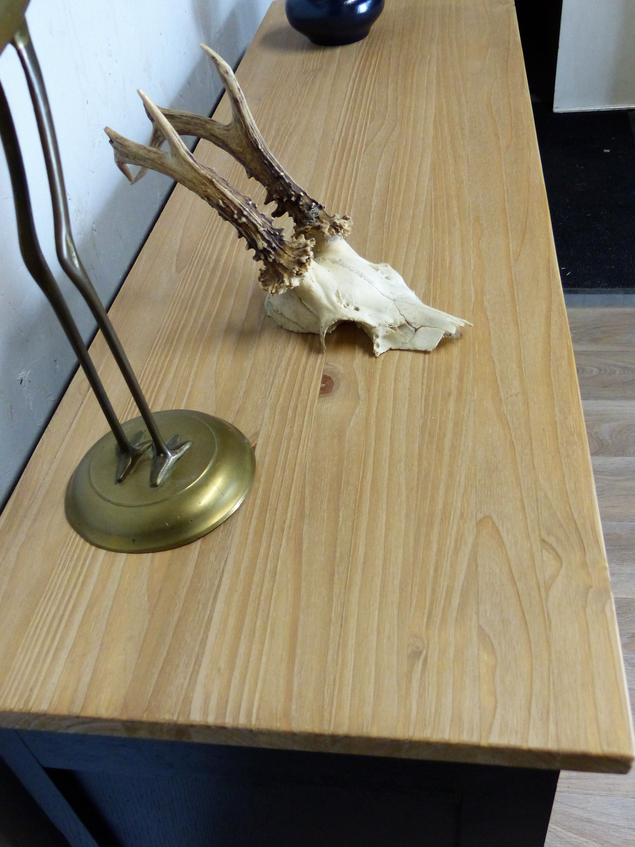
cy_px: 441
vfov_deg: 55.3
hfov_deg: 42.9
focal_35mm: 33
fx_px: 807
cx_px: 299
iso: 400
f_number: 2.8
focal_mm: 5.4
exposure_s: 1/50
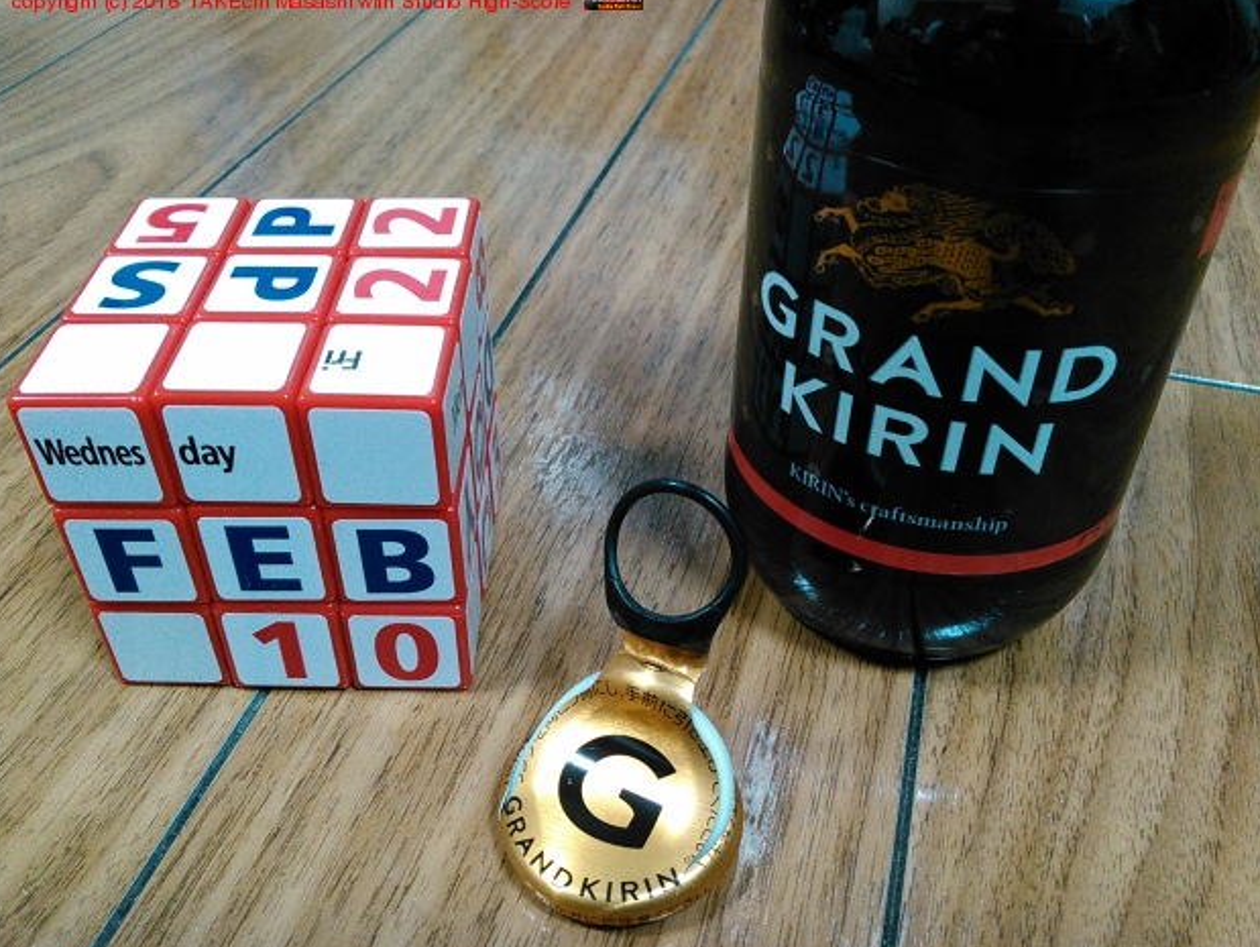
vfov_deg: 45.5
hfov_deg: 58.3
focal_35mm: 31
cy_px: 477
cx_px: 643
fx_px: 1129
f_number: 2.4
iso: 500
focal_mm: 4
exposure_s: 1/15.1
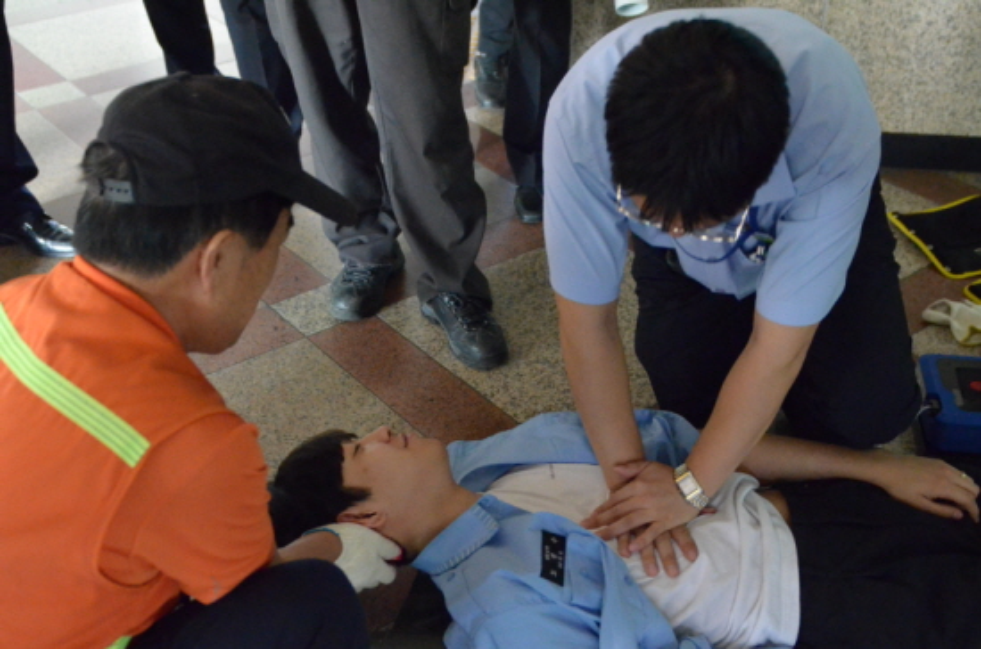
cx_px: 490
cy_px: 324
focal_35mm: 36
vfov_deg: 36.7
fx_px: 979
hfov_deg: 53.2
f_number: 2.8
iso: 6400
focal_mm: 24
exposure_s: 1/100
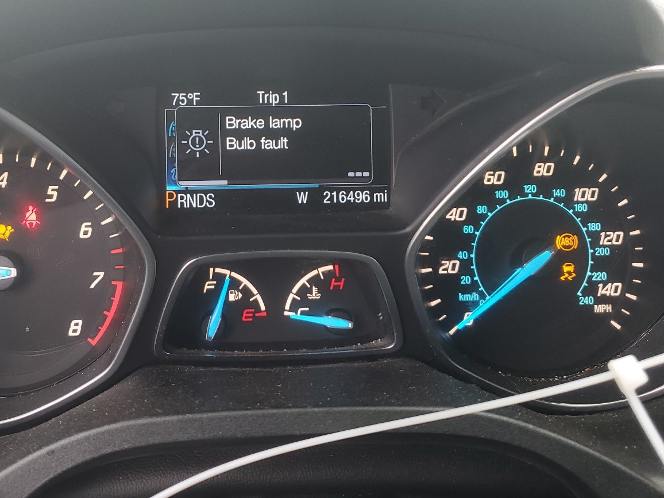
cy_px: 207
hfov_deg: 51.1
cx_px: 277
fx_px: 691
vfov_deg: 39.5
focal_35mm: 36
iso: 54
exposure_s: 1/50
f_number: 1.5
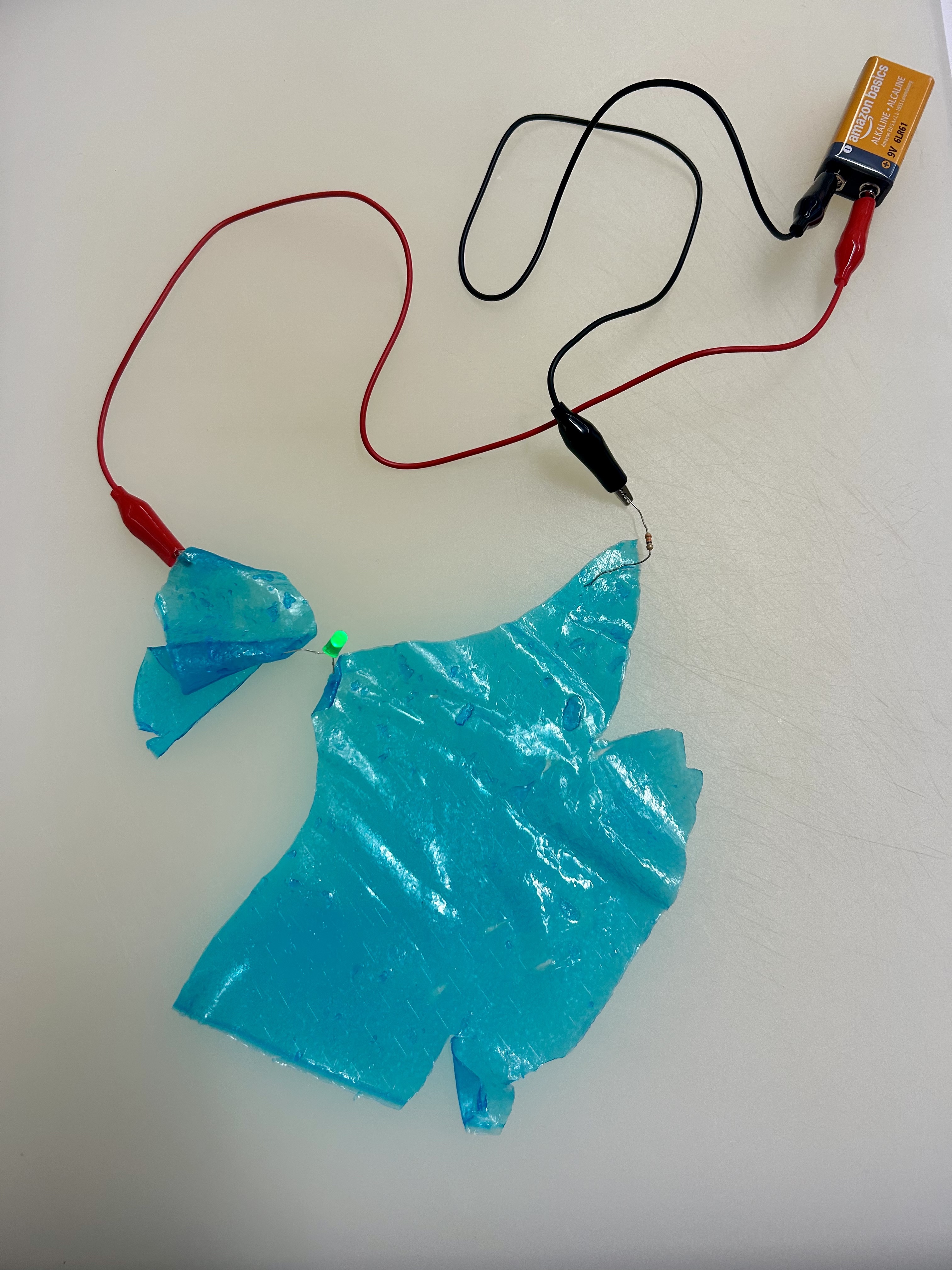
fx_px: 953
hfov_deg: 53.1
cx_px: 476
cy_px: 635
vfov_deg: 67.3
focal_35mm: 26
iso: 64
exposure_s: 1/120
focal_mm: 5.7
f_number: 1.5
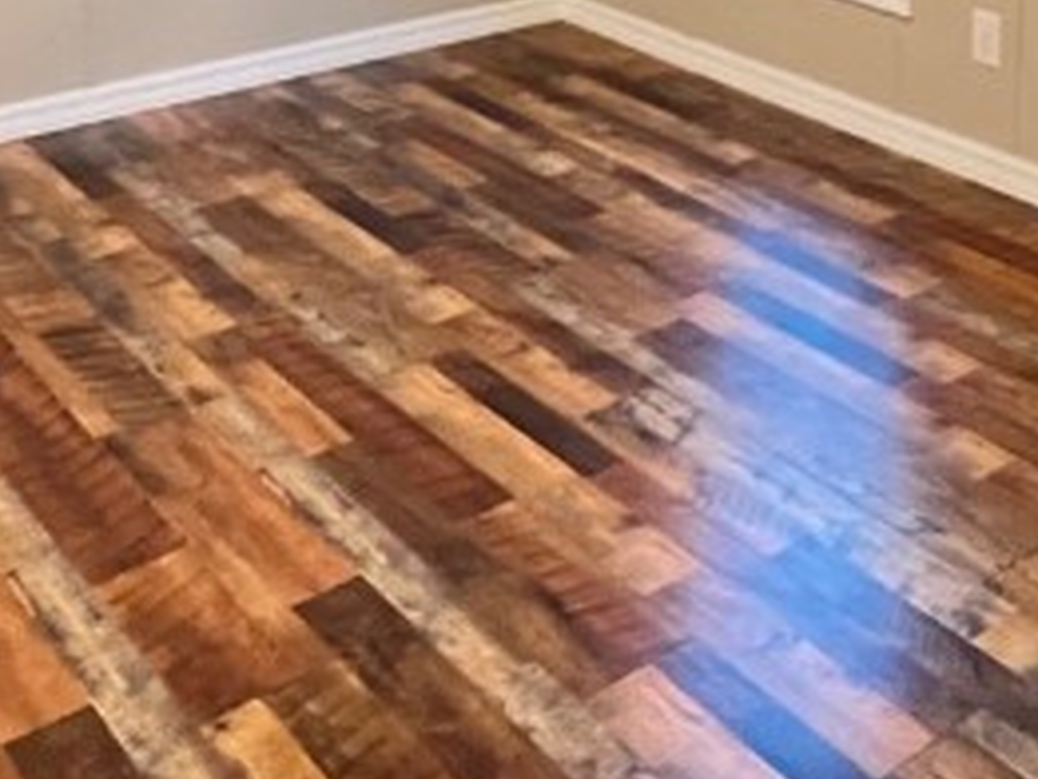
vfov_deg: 23.5
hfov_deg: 36.9
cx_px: 724
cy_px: -354
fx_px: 1530
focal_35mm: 51
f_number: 1.8
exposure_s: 1/30
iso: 800
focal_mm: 1.57
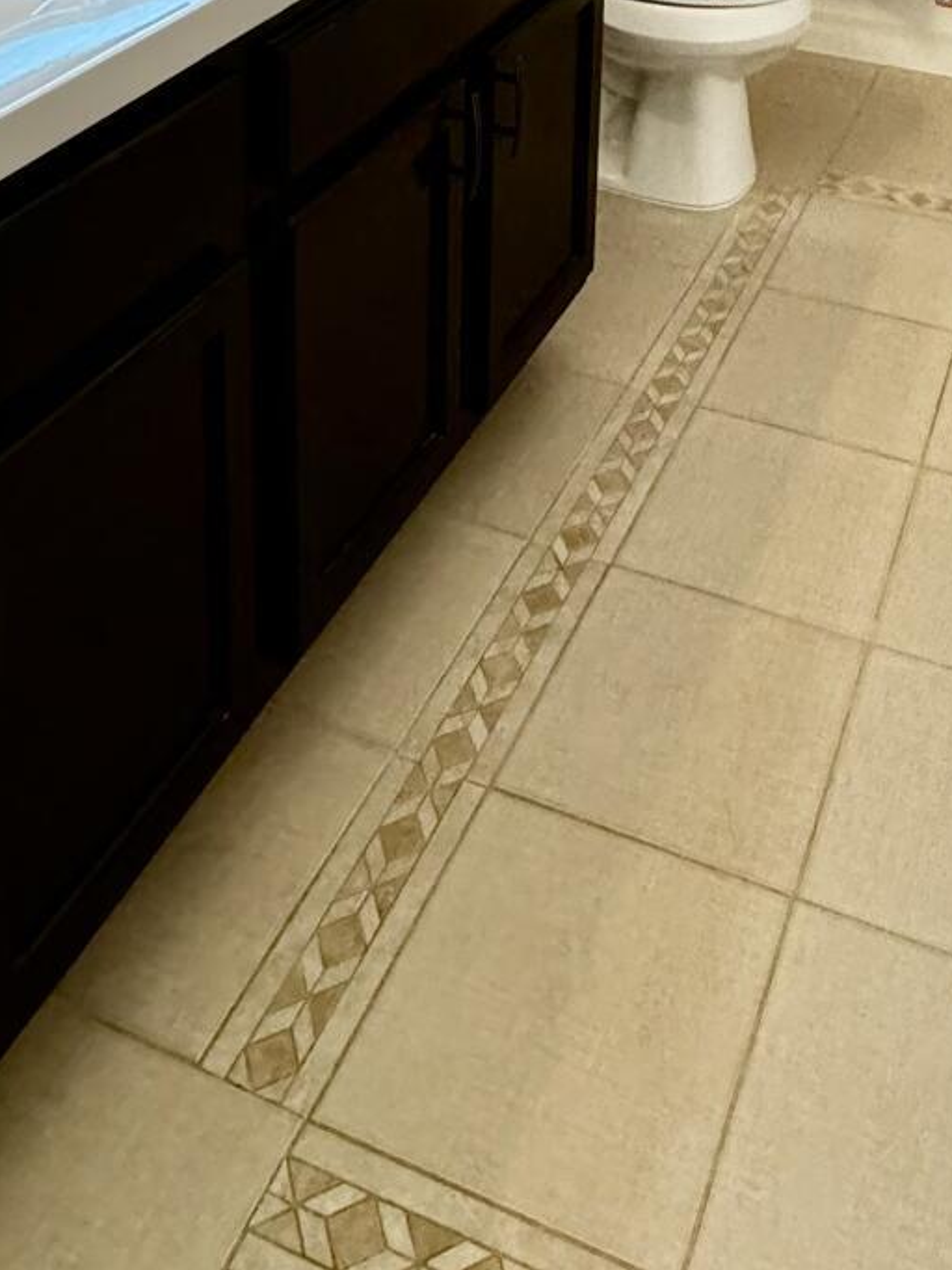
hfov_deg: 34.4
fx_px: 1504
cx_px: 705
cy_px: -260
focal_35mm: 41
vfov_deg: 35.7
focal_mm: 2.22
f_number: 2.2
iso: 320
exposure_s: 1/80
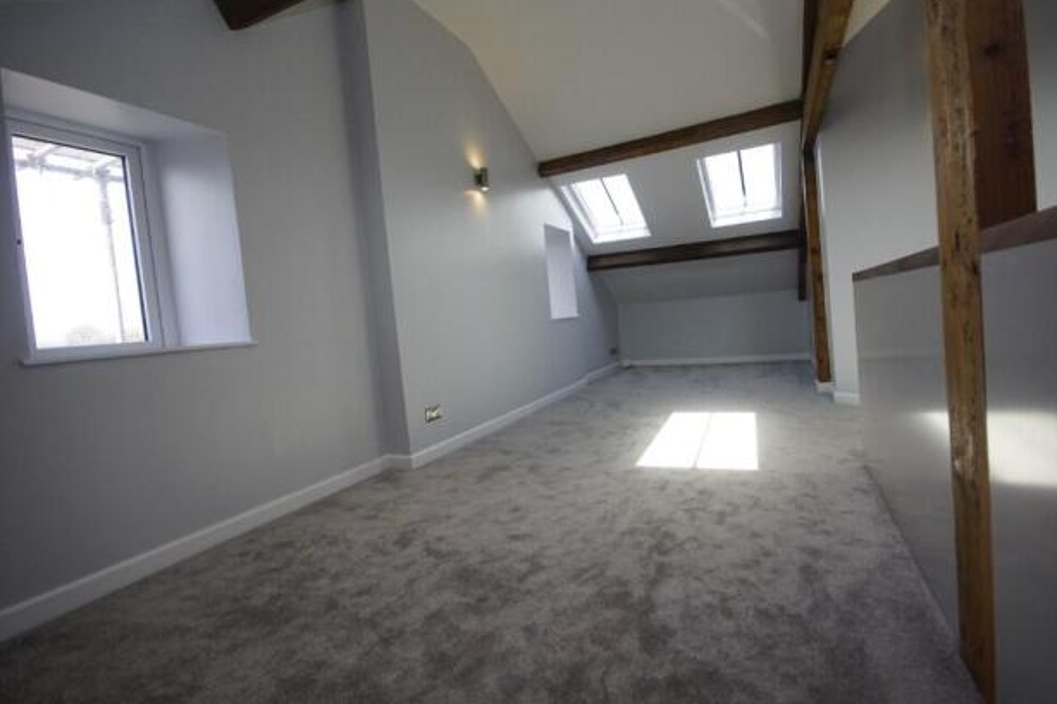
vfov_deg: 73.7
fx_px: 470
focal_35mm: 16
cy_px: 337
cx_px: 560
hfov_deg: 96.6
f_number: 6.3
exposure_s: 1/320
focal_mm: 10
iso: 800
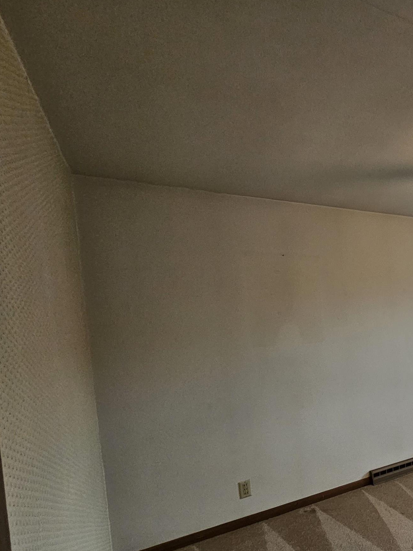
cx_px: 479
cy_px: 337
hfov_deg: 42.4
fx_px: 366
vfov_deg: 72.9
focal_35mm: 23
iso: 250
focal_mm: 2.2
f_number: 2.2
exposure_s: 1/60
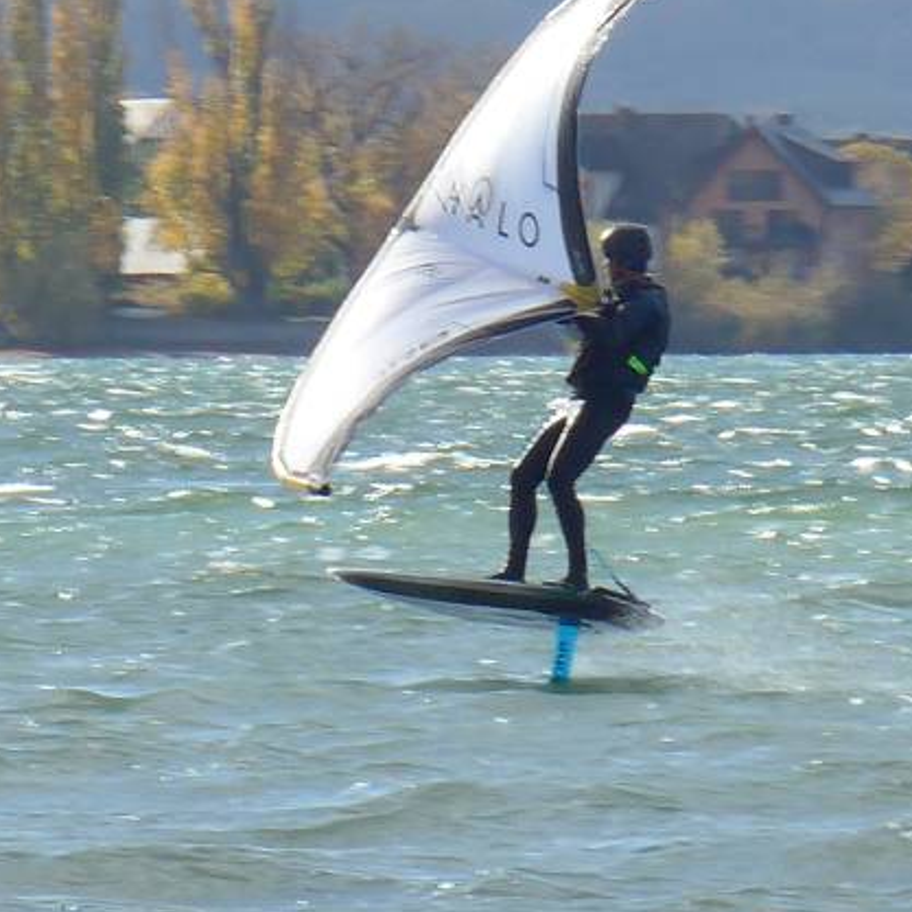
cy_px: 409
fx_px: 25485
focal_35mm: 855
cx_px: 437
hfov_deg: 2.1
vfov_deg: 2.1
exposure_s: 1/200
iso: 80
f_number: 5.9
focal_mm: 42.8
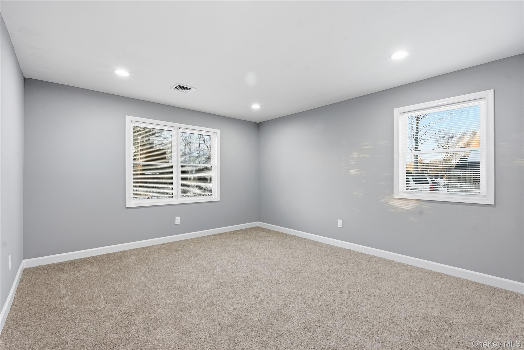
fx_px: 240
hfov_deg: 95.0
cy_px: 175
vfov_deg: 72.0
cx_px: 262
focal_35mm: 16
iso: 100
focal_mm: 16.5
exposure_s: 1/10
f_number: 8
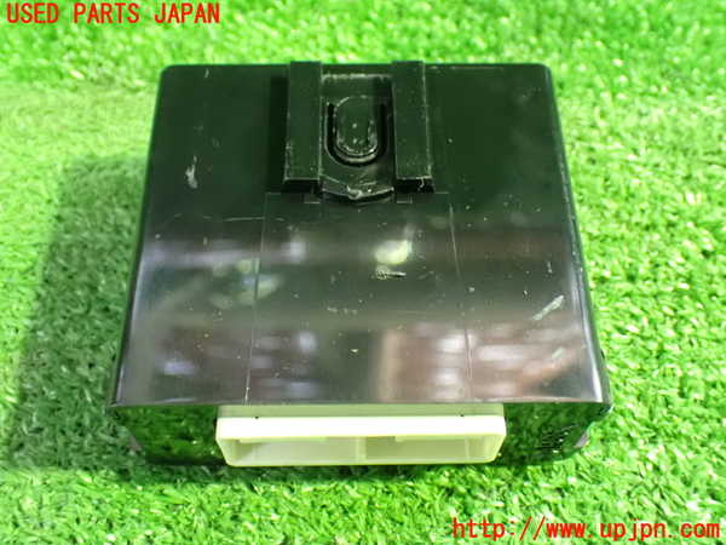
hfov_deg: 49.0
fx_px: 797
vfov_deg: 37.7
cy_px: 272
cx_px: 363
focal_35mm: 38
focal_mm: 6.83
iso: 1600
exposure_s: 1/25
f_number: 2.7
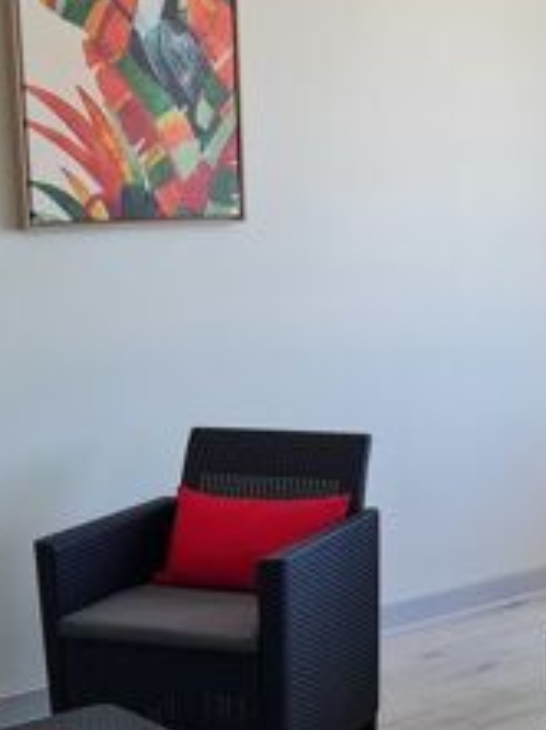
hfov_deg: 19.4
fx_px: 1580
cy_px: 533
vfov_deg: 25.8
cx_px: 451
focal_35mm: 75
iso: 80
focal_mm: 5.4
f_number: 1.8
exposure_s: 1/100
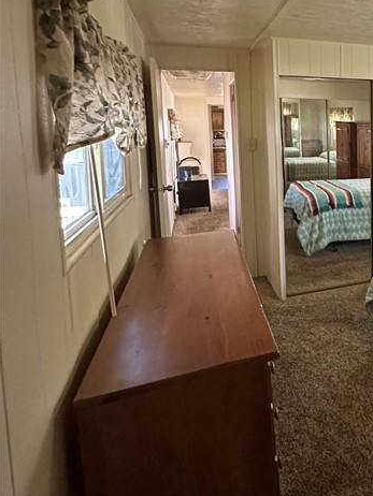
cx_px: 410
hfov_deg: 37.9
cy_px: 165
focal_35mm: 31
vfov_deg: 57.1
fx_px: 445
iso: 640
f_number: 2.2
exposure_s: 1/60
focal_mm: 2.22
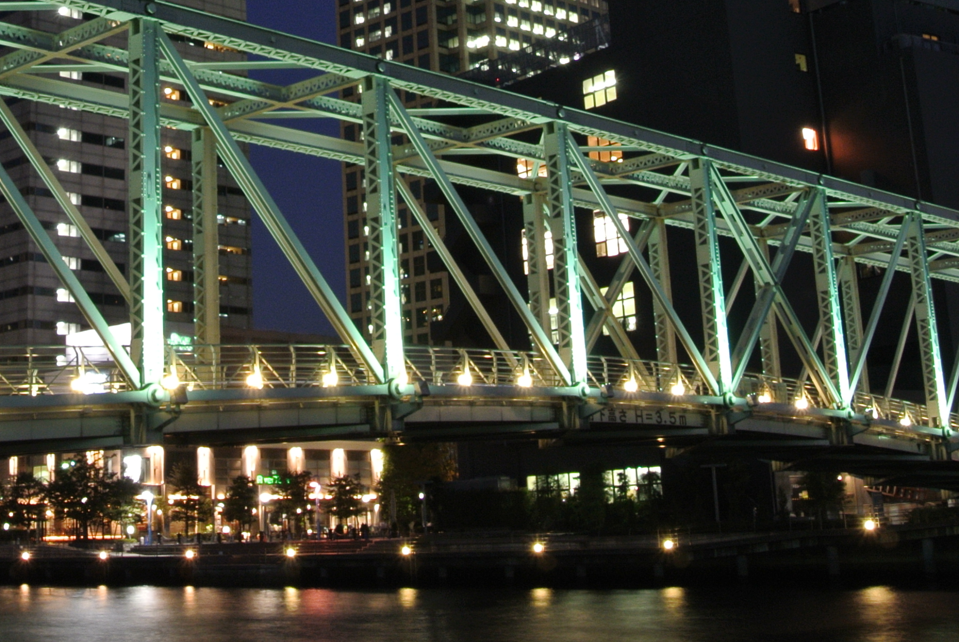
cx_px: 253
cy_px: 99
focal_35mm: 58
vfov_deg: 23.0
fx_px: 1547
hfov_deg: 33.8
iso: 200
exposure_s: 5
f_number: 8
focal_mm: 10
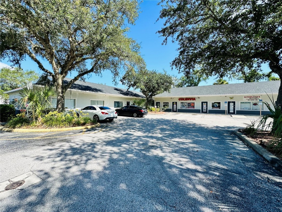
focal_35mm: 14
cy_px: 106
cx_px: 141
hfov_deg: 102.1
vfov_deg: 85.7
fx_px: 114
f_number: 2.2
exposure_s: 1/1033
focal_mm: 2.22
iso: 50
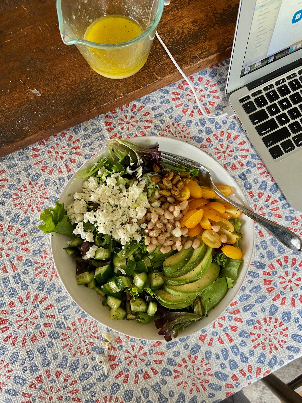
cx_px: 151
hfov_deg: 53.1
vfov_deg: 67.3
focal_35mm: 26
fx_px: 302
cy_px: 202
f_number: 1.8
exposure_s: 1/60
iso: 250
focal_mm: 4.25
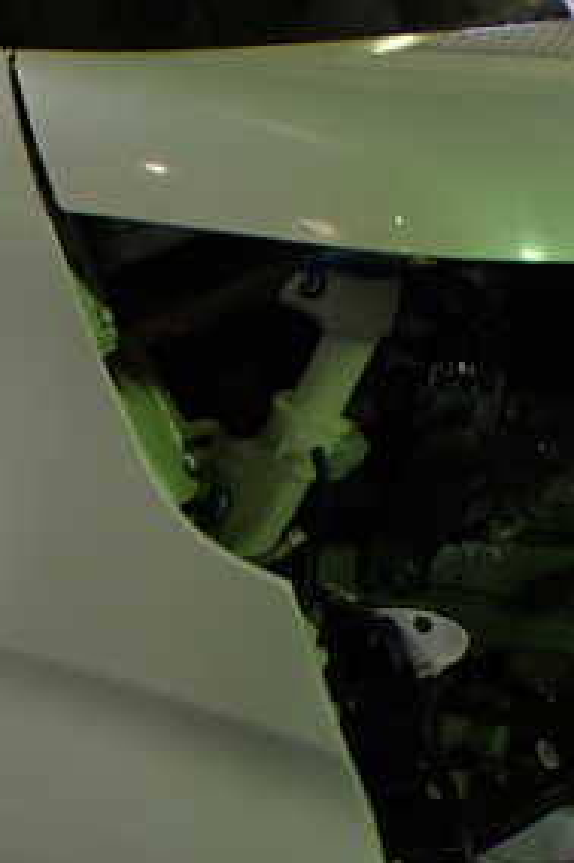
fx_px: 1580
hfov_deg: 19.1
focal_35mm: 66
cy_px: 583
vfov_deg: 30.3
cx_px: -158
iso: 250
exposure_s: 1/125
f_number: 2.3
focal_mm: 5.4
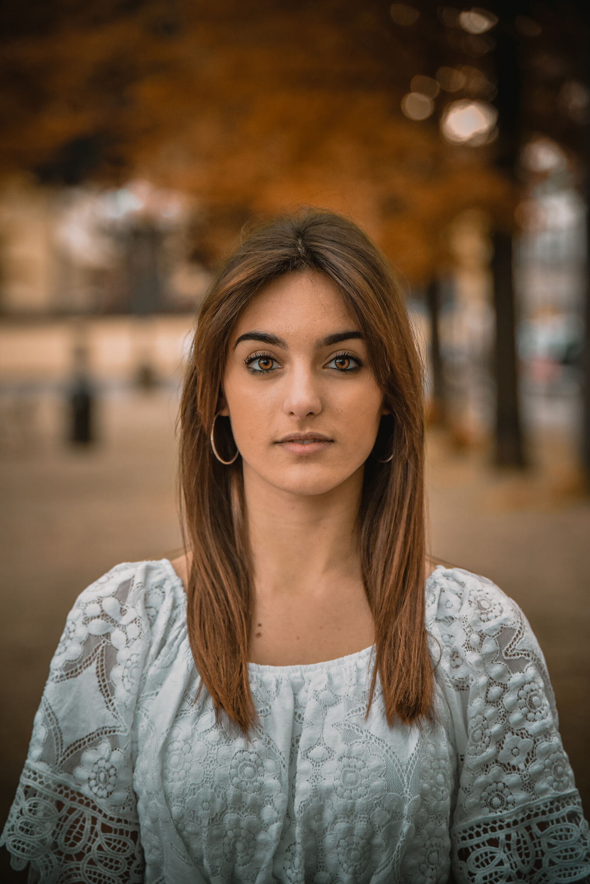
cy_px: 442
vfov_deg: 17.1
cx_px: 295
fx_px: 2947
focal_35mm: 120
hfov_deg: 11.4
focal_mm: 120
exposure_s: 1/400
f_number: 4
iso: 1600
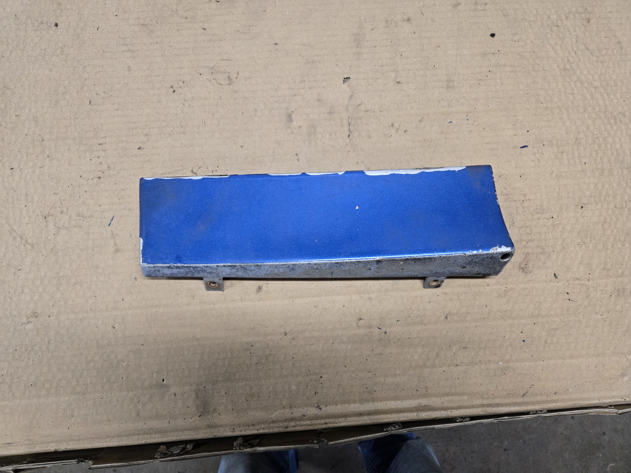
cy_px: 236
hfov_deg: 73.9
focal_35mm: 23
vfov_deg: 58.9
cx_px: 316
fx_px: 419
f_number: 1.8
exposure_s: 1/120
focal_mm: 5.4
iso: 500
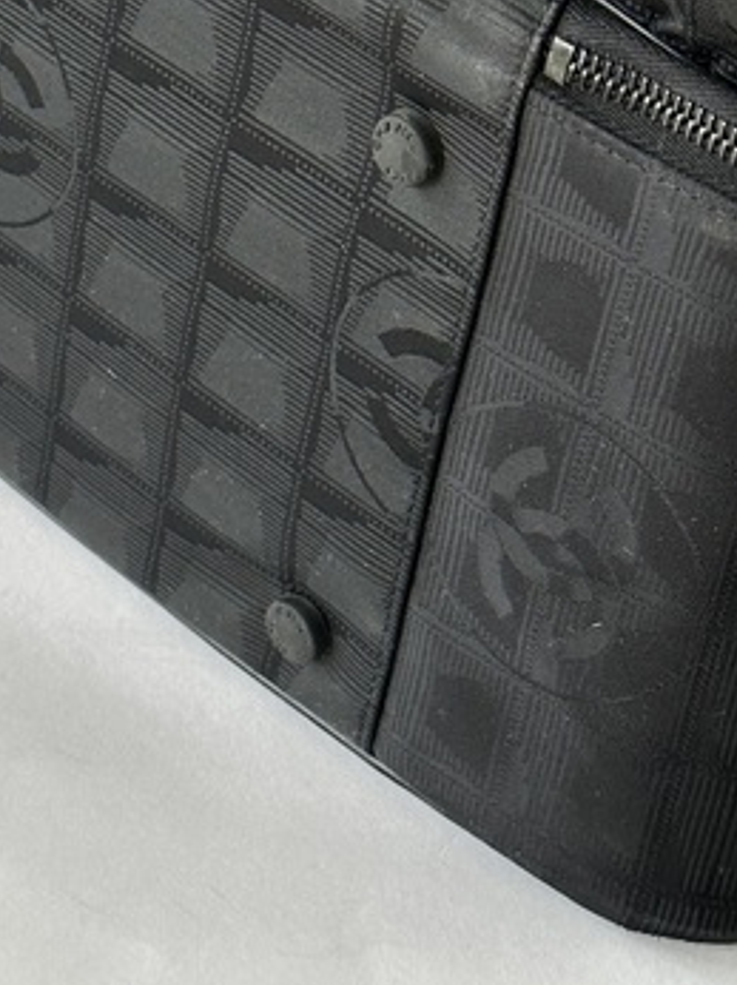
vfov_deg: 17.2
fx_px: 3155
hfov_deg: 13.3
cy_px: -65
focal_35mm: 111
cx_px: 213
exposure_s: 1/45
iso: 250
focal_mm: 6.86
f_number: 1.78
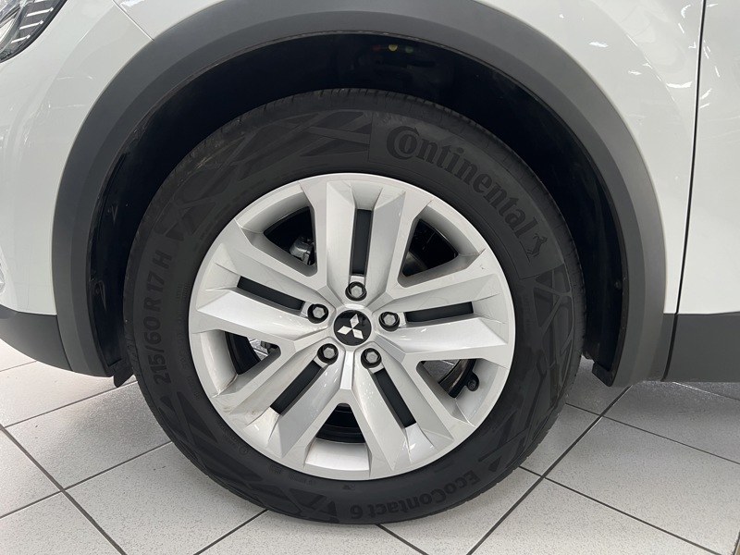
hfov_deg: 67.3
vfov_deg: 53.1
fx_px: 556
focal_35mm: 26
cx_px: 370
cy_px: 278
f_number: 1.5
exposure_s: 1/50
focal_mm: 5.7
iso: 64
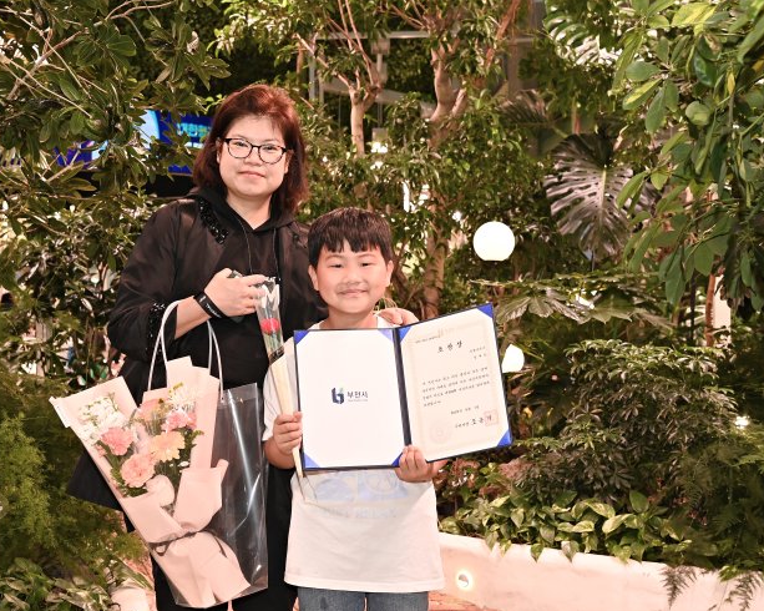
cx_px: 348
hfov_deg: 38.0
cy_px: 291
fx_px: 1108
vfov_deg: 30.8
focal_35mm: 49
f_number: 6.3
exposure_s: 1/160
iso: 2000
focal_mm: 40
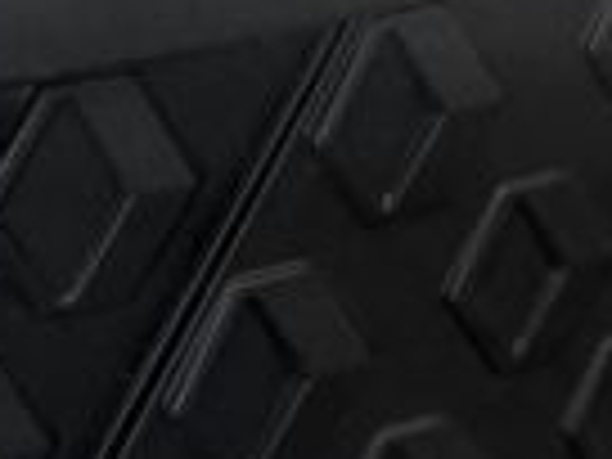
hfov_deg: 10.7
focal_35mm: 181
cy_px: -490
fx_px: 3200
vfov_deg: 7.8
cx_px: 729
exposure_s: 1/422
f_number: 1.78
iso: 80
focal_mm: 6.86
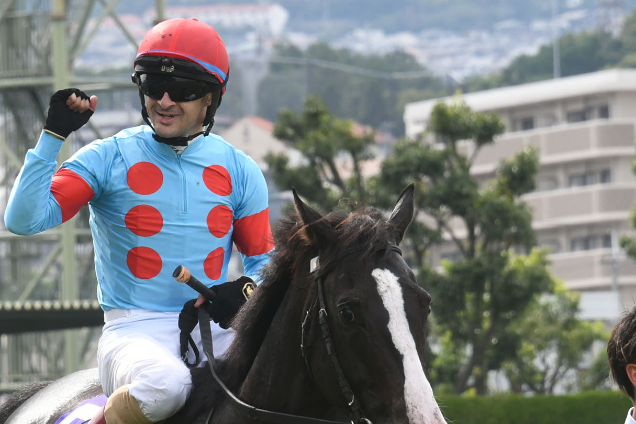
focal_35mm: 419
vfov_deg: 3.3
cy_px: 314
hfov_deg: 4.9
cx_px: 197
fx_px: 7399
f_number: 8
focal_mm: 170
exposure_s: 1/800
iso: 800
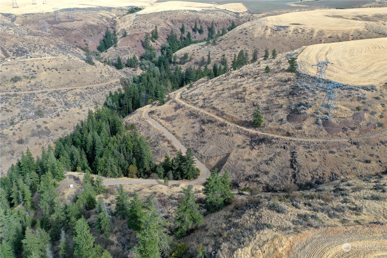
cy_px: 129
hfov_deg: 65.5
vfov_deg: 46.4
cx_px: 194
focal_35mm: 28
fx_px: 301
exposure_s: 1/80
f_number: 4
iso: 100
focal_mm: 10.26
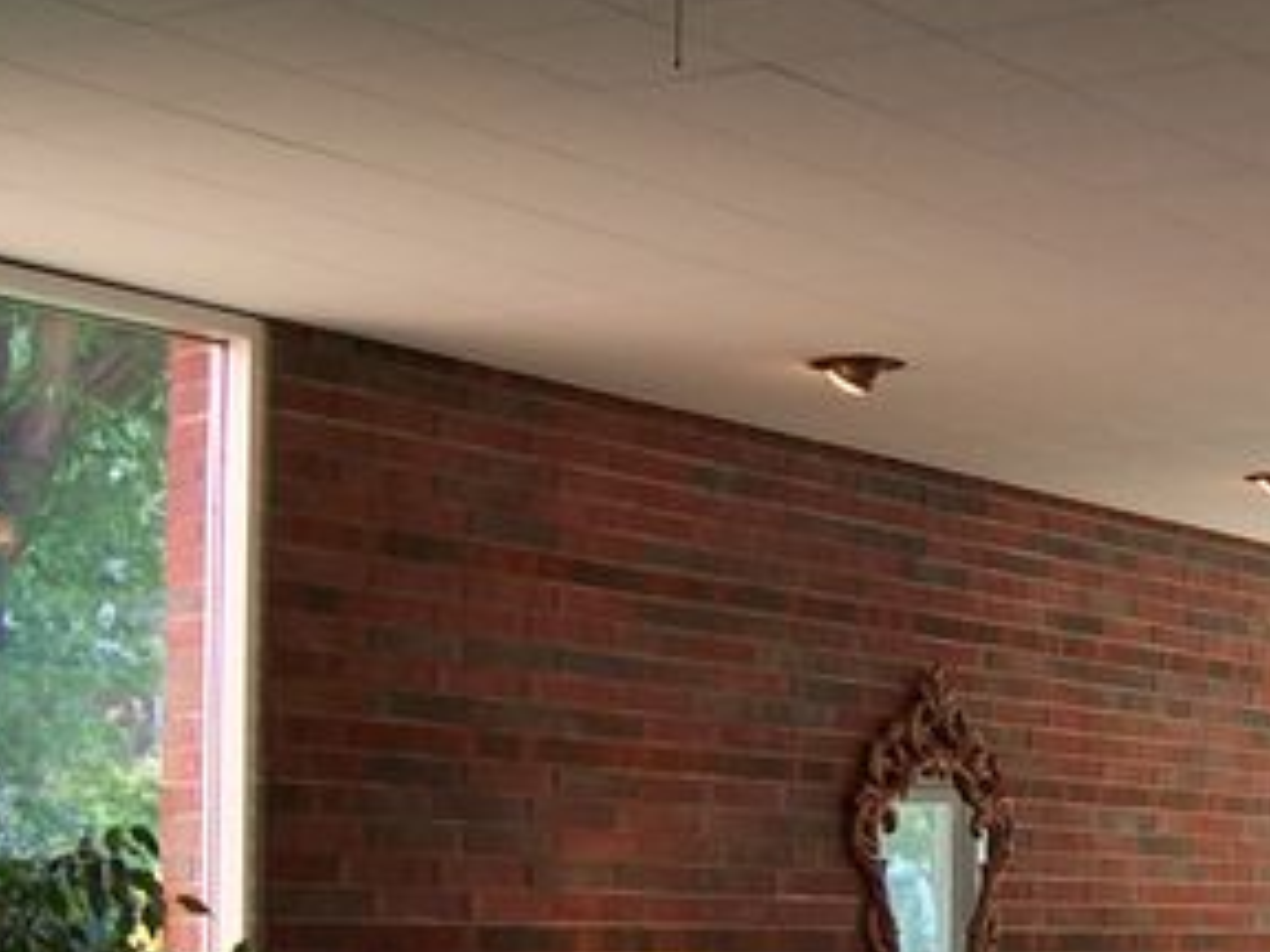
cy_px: 826
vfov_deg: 16.2
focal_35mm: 90
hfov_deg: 21.2
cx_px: 1199
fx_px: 3302
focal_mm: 5.6
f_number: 2.8
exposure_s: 1/90
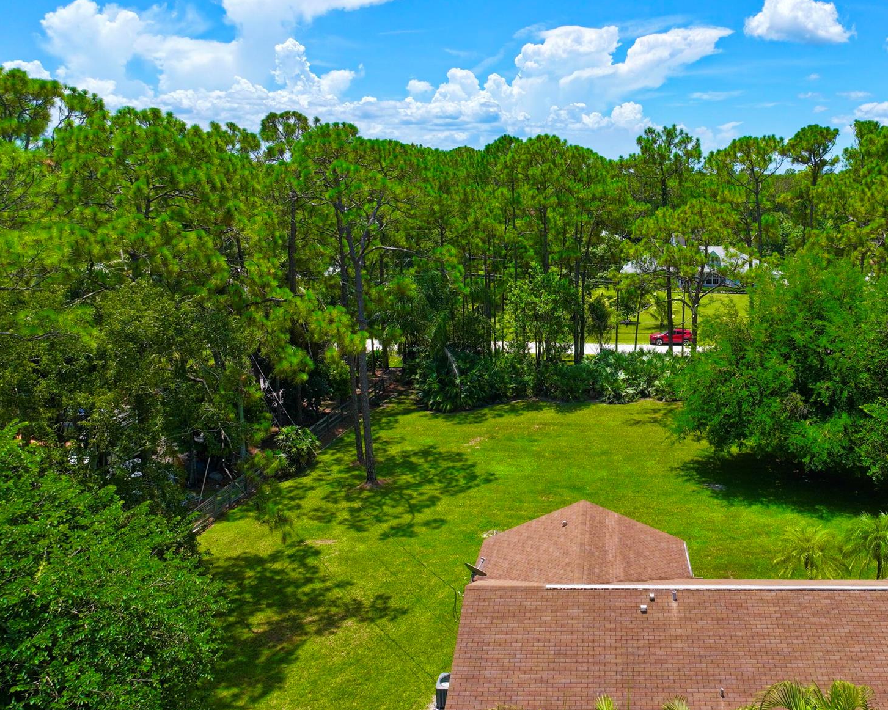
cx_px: 595
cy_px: 301
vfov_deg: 44.4
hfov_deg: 53.1
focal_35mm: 33
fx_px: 867
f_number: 2.8
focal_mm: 12.29
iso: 120
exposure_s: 1/2500
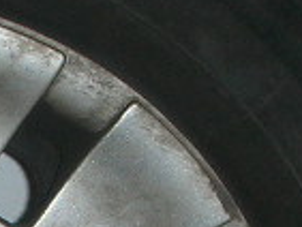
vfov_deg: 5.8
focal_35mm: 254
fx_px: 2218
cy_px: 403
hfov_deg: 7.6
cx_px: -216
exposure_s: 1/60.1
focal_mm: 5.8
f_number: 3
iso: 50
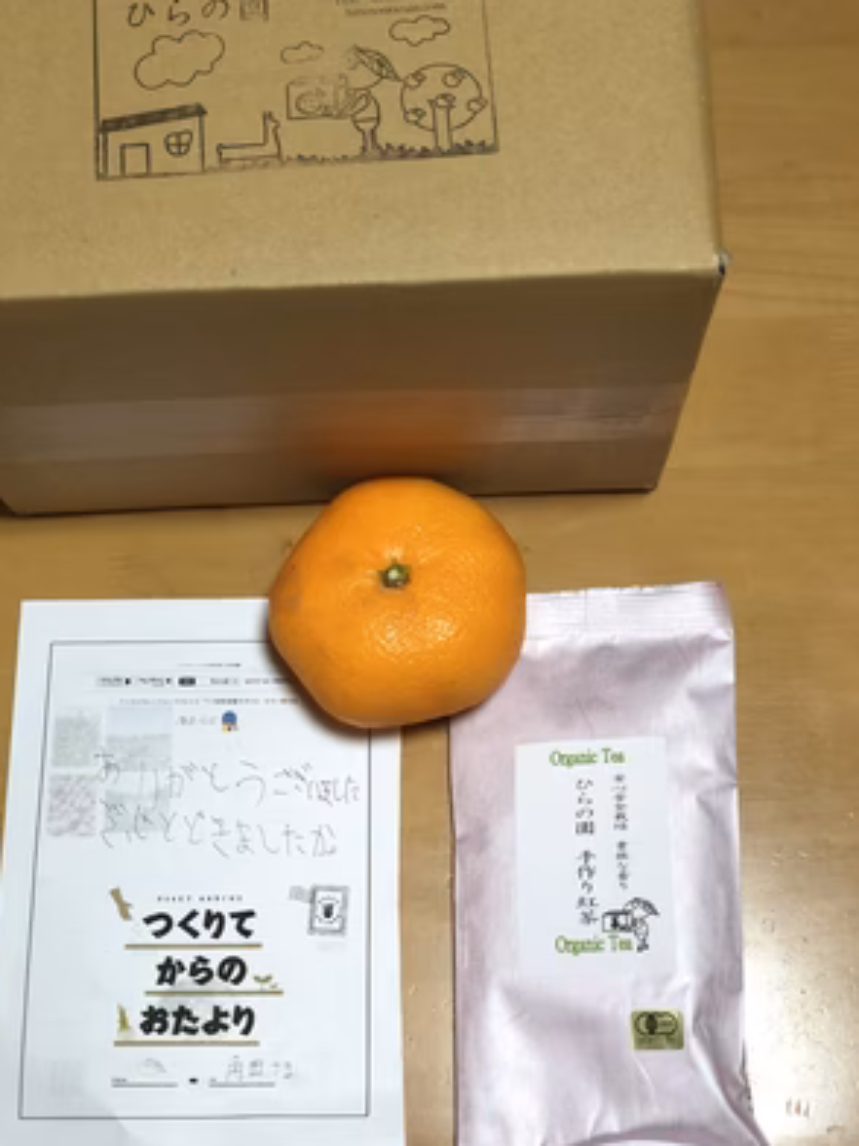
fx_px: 1754
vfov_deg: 36.2
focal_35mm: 53
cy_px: 570
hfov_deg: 27.5
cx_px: 427
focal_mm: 6
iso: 64
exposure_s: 1/50
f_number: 2.4
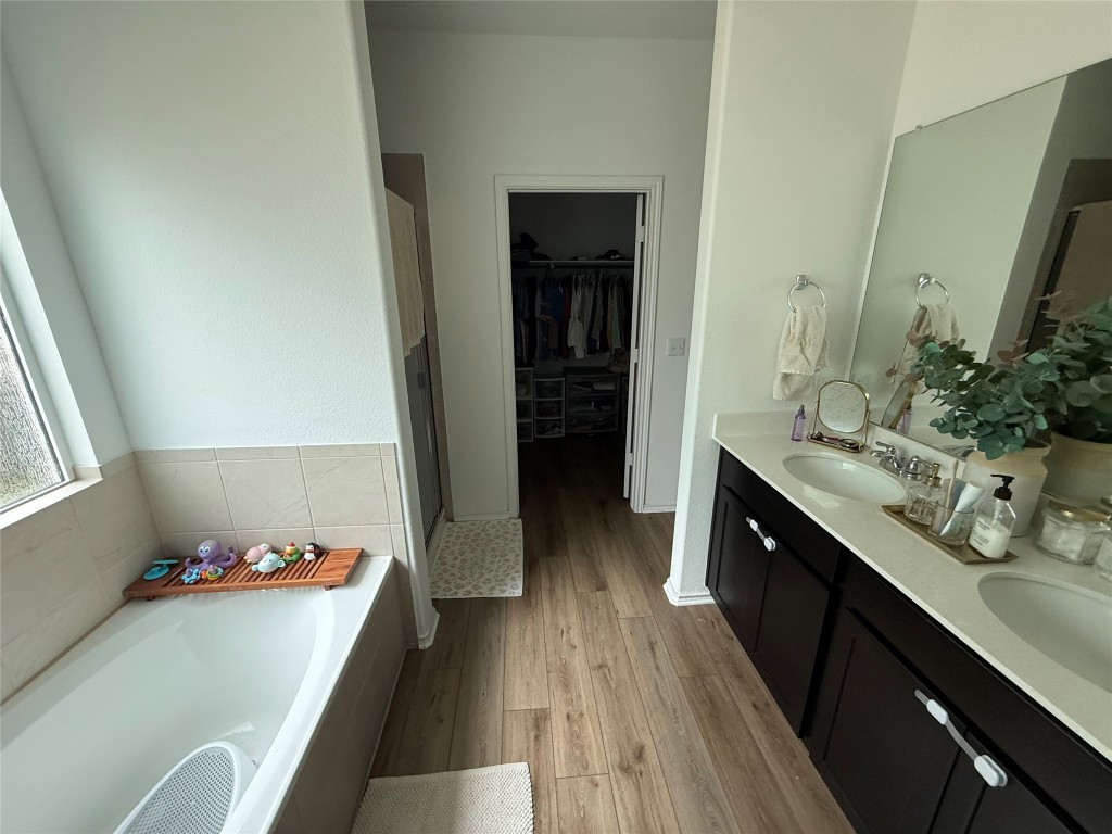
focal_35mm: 14
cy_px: 417
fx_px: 450
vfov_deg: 85.7
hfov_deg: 102.1
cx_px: 556
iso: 200
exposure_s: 1/60
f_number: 2.2
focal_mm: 2.22
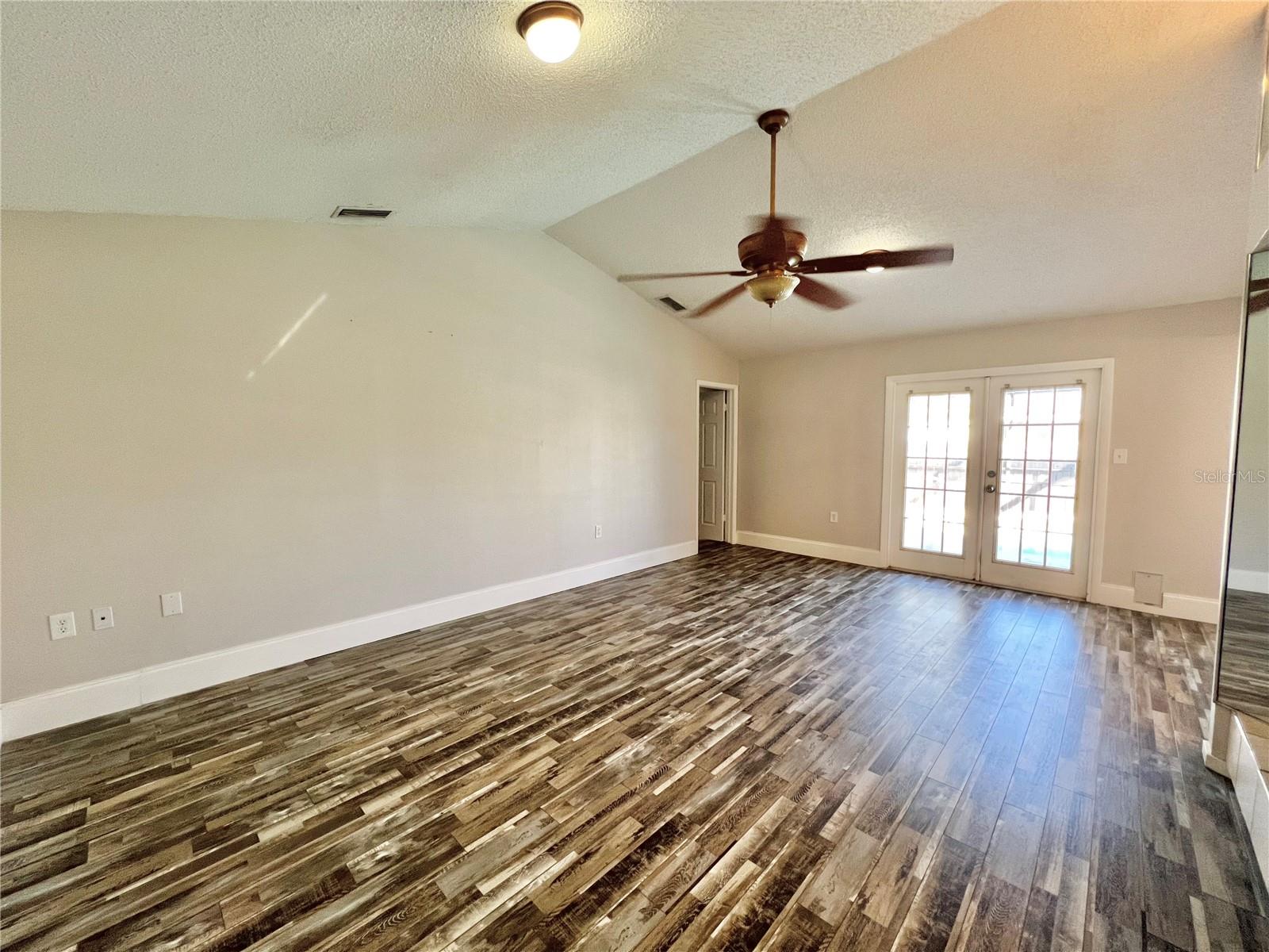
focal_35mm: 13
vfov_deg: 89.9
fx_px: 477
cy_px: 476
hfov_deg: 106.2
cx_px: 634
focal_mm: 1.57
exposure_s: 1/60
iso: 160
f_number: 1.8
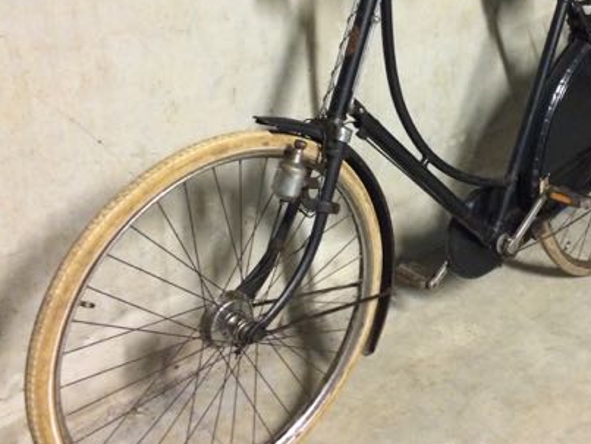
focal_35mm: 46
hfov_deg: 40.5
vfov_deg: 31.3
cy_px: 147
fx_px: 786
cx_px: 409
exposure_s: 1/17
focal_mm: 4.15
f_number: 2.2
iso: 320
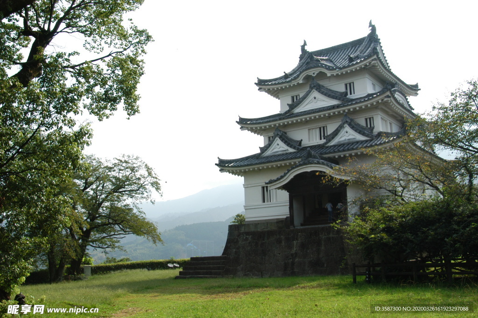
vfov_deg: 36.8
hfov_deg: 53.2
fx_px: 478
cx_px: 239
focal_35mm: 36
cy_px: 159
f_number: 9
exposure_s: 1/250
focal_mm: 24
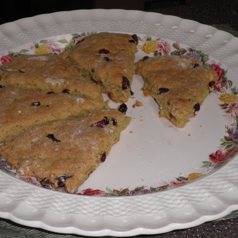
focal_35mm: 75
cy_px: 119
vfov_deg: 23.1
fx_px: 583
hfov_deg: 23.0
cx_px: 103
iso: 160
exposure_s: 1/80
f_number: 5.4
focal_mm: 11.3
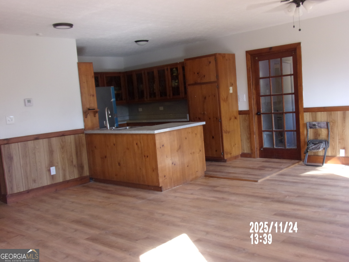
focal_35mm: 33
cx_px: 174
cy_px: 131
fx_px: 333
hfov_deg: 55.4
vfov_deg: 42.9
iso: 121
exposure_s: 1/34
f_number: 3.7
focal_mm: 5.9
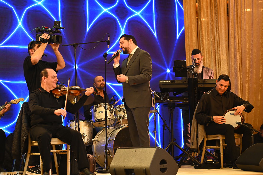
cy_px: 88
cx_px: 132
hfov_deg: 20.0
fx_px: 745
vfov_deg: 13.4
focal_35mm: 102
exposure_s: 1/125
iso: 2500
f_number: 4
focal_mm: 102
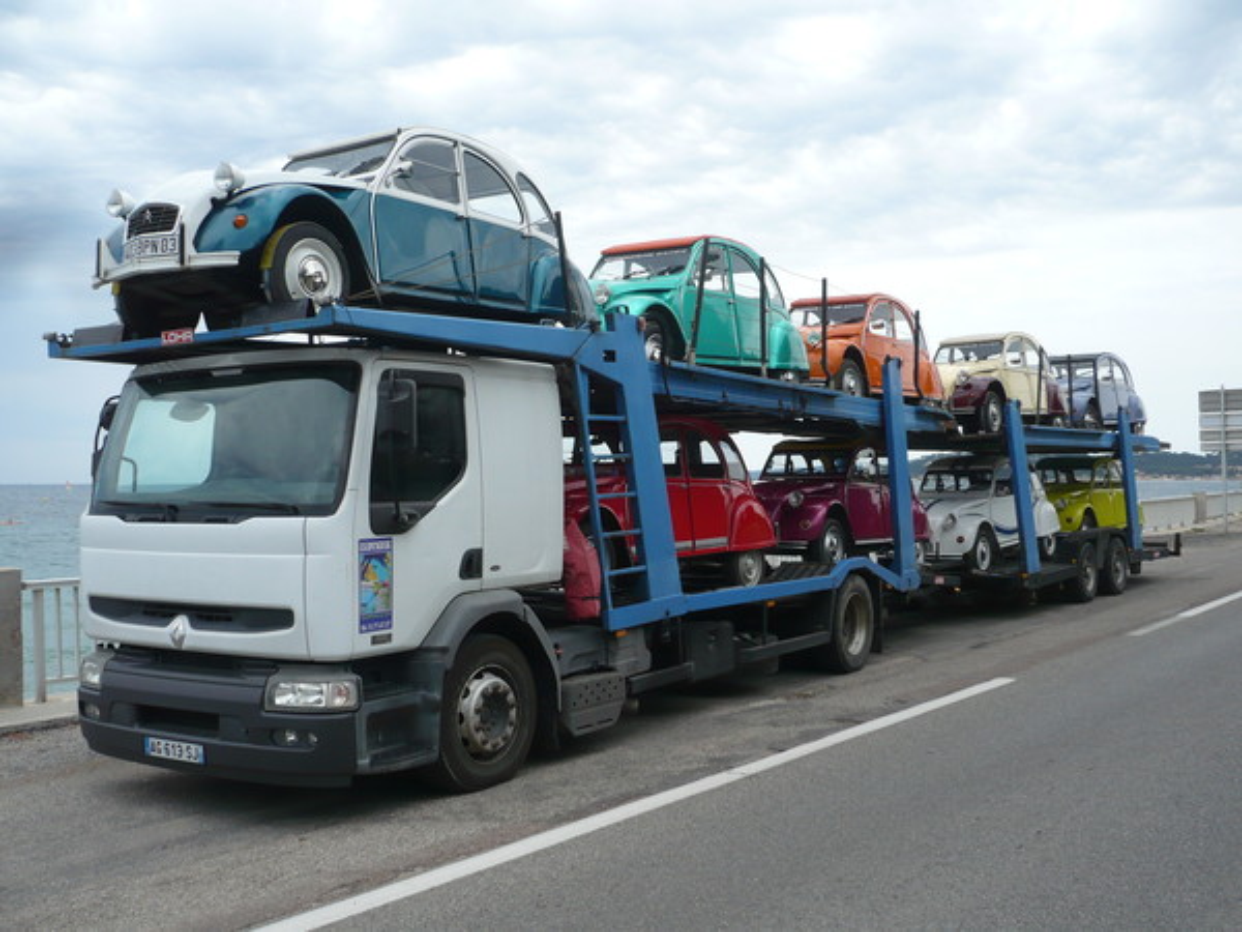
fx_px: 1256
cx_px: 621
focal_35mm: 35
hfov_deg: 52.6
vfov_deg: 40.7
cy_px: 466
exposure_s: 1/200
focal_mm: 5.8
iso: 100
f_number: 8
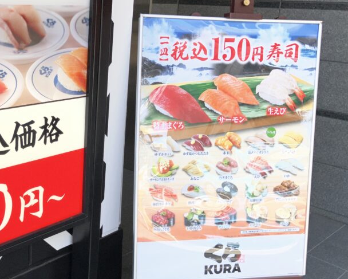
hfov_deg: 39.0
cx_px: 78
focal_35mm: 46
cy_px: 153
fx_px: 474
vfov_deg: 32.7
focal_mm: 3.99
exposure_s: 1/401
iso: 32
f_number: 1.8
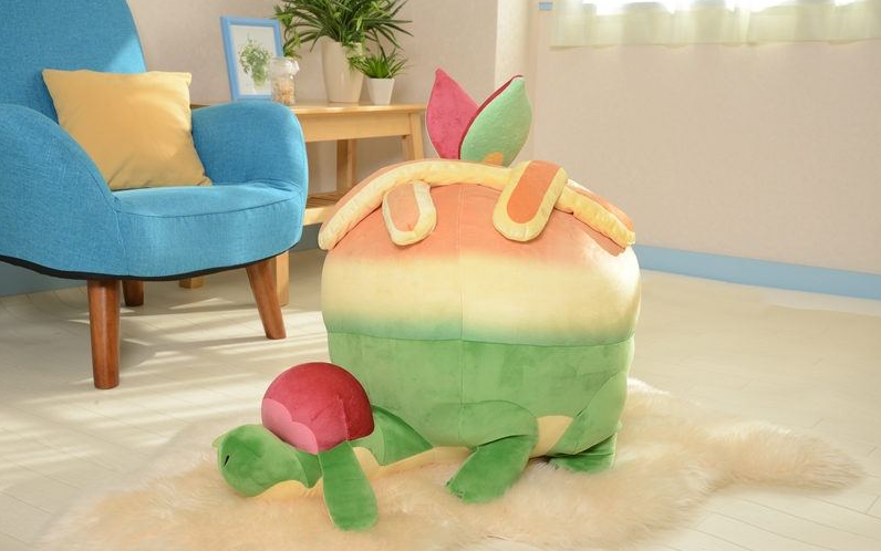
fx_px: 1033
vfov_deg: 29.9
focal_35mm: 43
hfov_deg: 46.2
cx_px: 440
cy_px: 278
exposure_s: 1/30
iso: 250
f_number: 13
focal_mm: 42
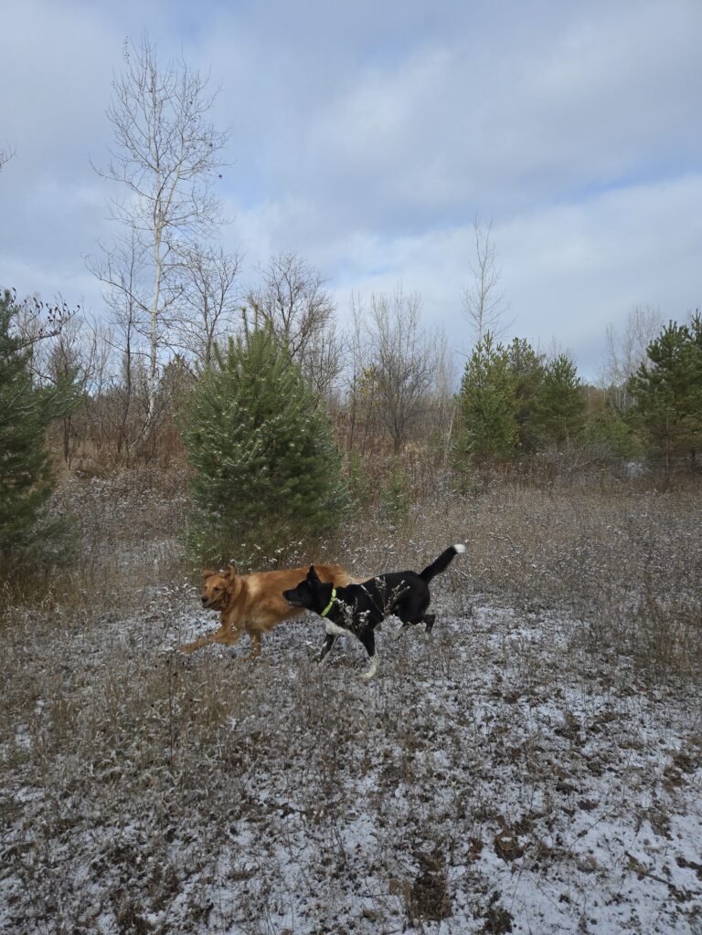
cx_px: 351
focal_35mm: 23
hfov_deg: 58.9
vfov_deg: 73.9
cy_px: 468
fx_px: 622
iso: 50
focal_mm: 5.4
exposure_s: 1/2921
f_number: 1.8
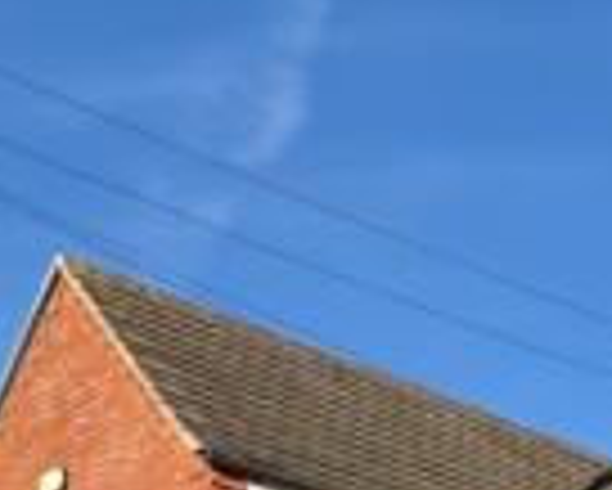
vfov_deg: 12.2
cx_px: 1616
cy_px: 1137
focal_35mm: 103
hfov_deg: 12.6
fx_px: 1867
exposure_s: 1/1217
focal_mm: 2.22
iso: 50
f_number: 2.2
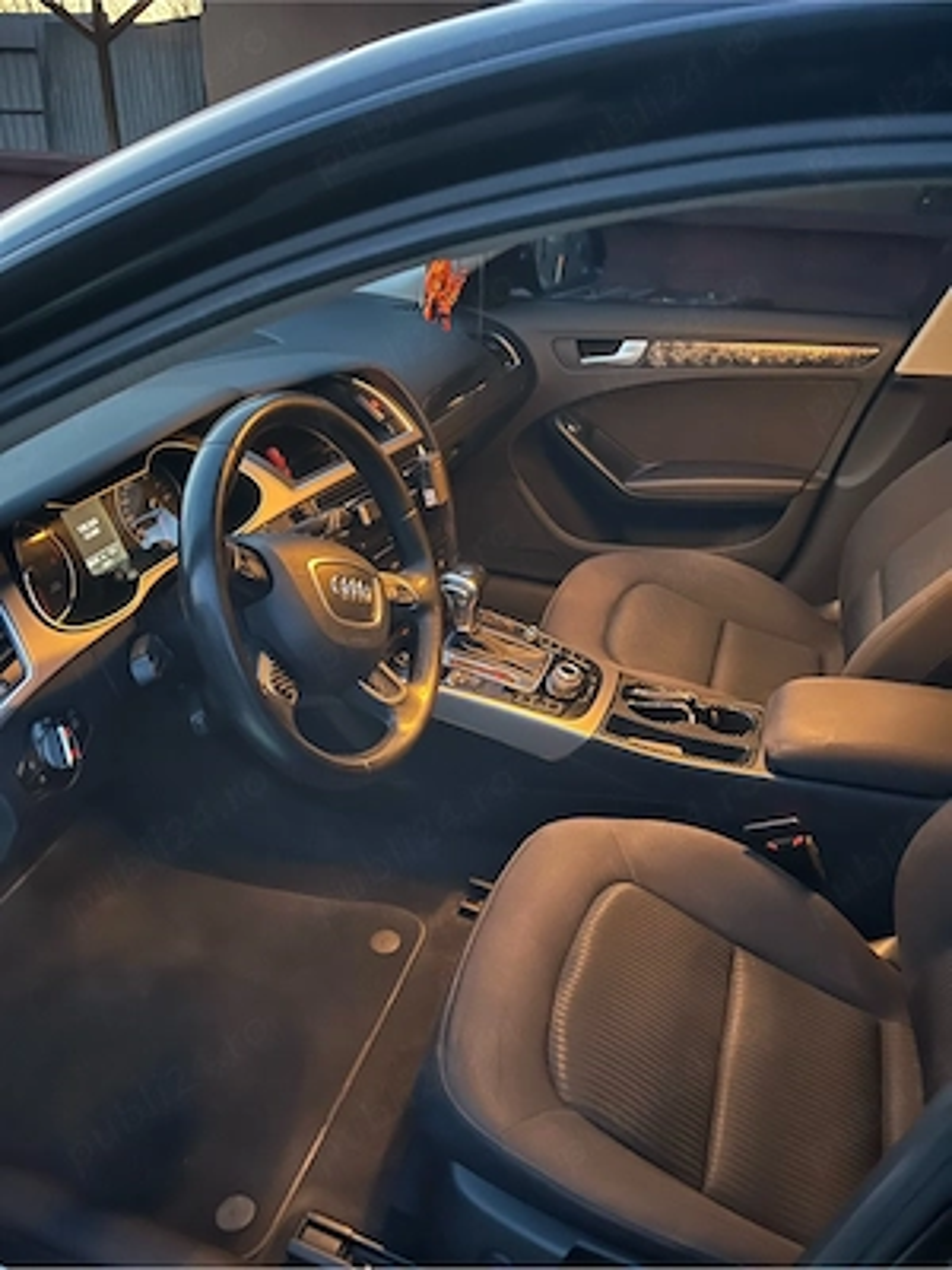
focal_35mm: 26
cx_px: 476
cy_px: 635
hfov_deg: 53.1
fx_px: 953
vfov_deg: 67.3
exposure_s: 1/15
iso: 1600
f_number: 1.6
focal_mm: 5.1
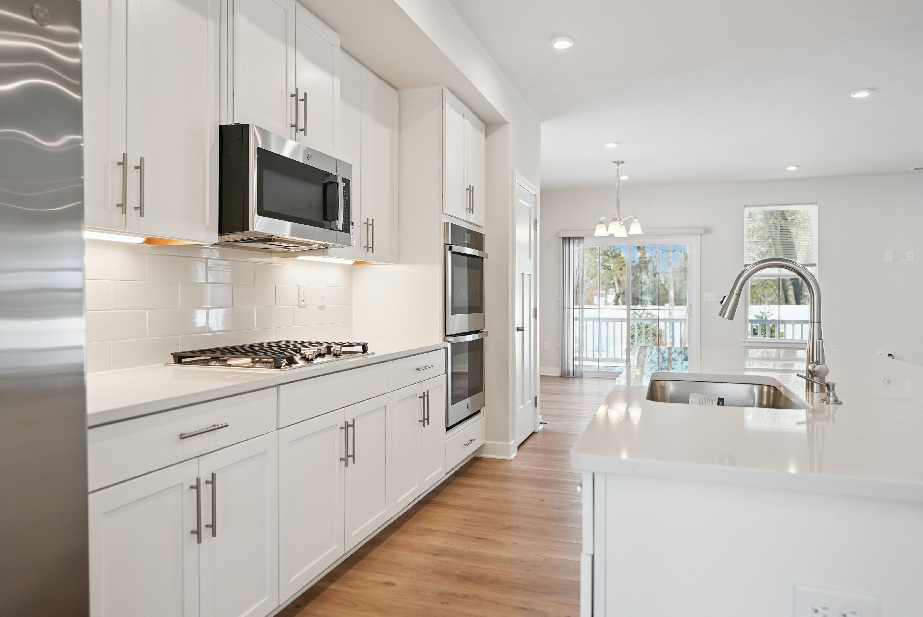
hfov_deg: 73.7
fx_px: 616
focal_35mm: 24
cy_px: 308
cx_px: 462
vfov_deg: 53.2
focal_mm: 24
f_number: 3.2
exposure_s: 1/320
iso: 400
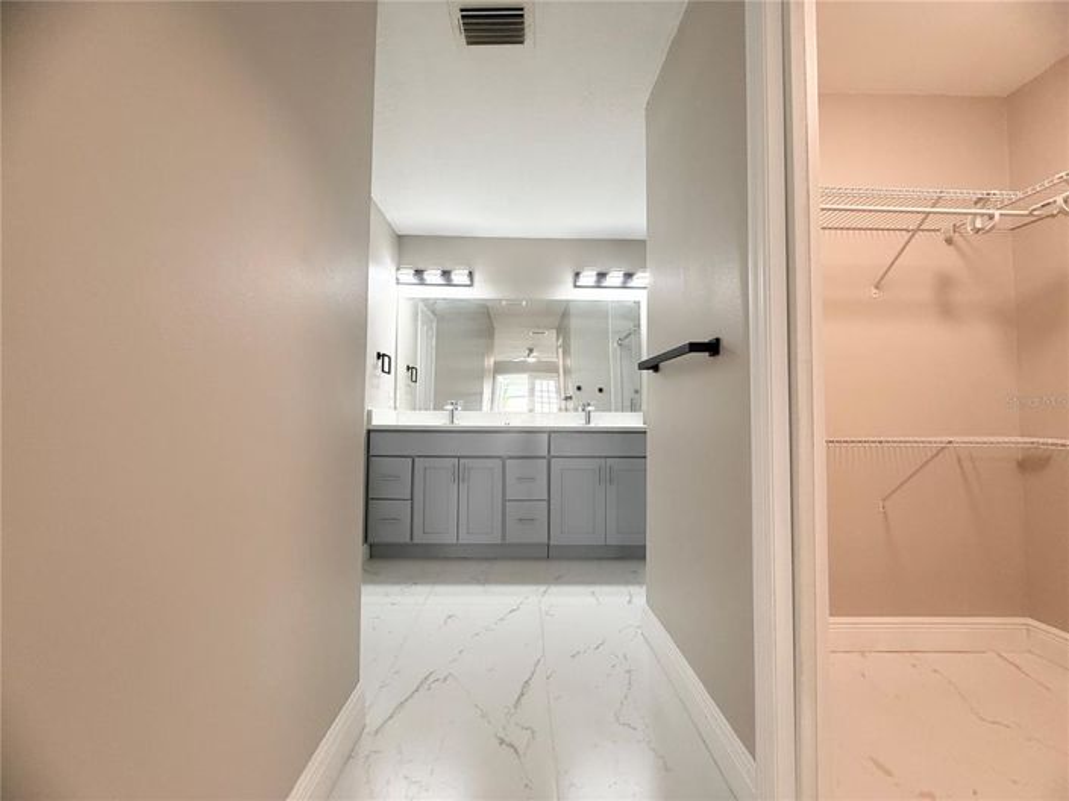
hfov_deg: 102.1
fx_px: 432
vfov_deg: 85.6
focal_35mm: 14
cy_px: 400
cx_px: 534
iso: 200
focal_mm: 2.22
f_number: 2.2
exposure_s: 1/120
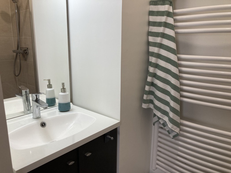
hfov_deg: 63.4
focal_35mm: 28
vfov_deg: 49.7
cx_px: 116
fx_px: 187
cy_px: 86
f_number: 1.8
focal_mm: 3.99
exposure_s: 1/100
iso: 50
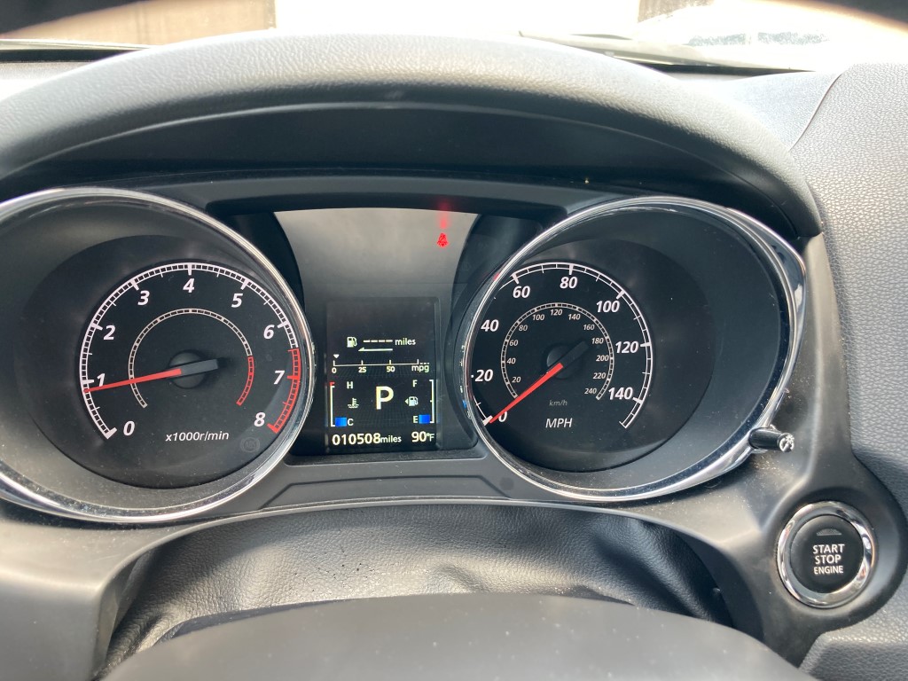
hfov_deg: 63.4
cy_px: 340
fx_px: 734
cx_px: 454
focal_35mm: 28
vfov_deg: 49.7
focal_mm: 3.99
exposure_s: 1/76
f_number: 1.8
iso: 80
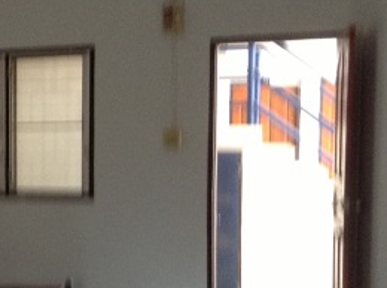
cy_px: 202
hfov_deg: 21.3
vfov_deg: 16.5
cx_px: 0
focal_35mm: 89
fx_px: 993
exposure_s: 1/24
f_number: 2.4
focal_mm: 3.3
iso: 125
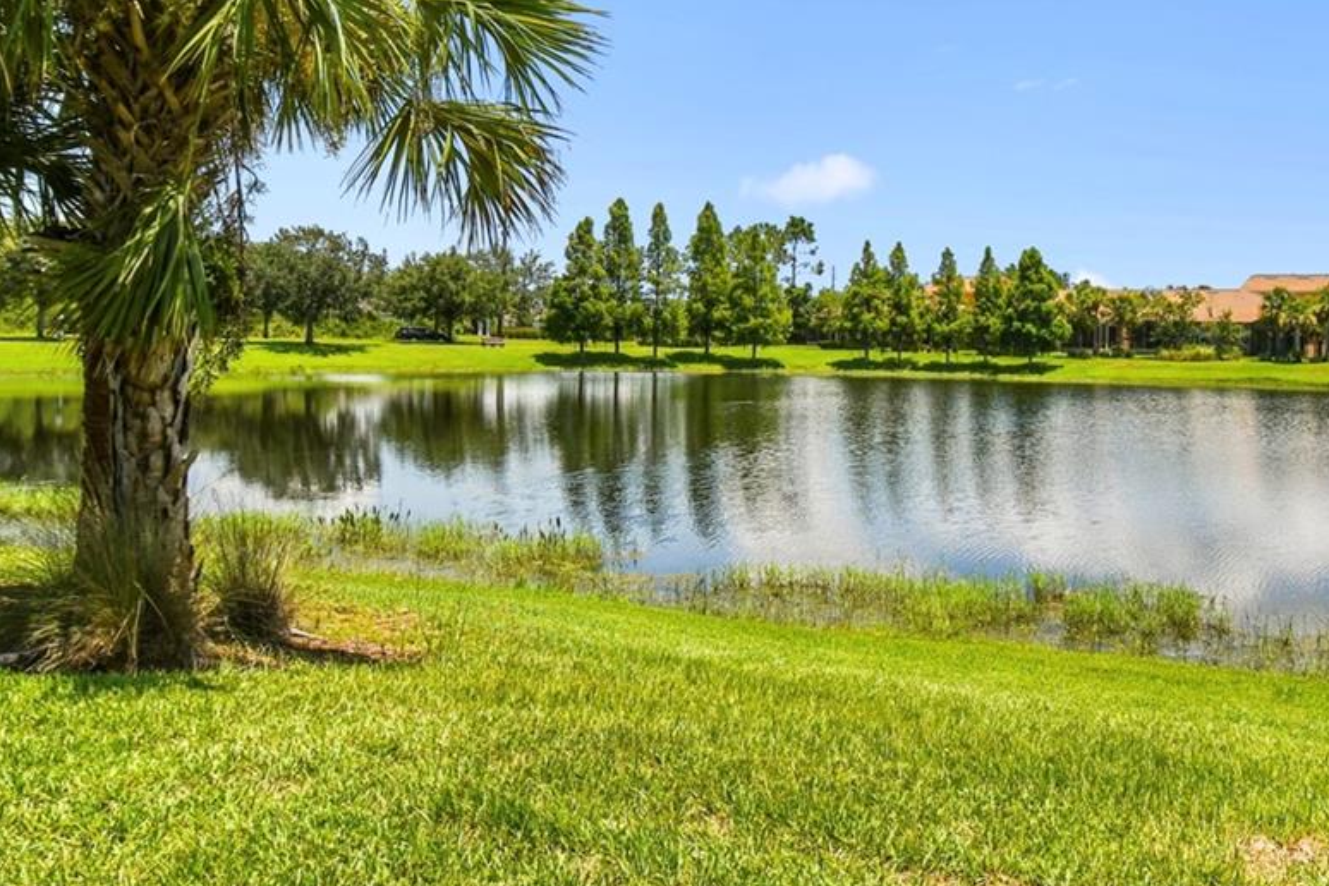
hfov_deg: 57.0
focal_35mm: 31
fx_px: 1144
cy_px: 335
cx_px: 1013
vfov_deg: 42.0
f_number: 7.1
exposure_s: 1/640
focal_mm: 10
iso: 100
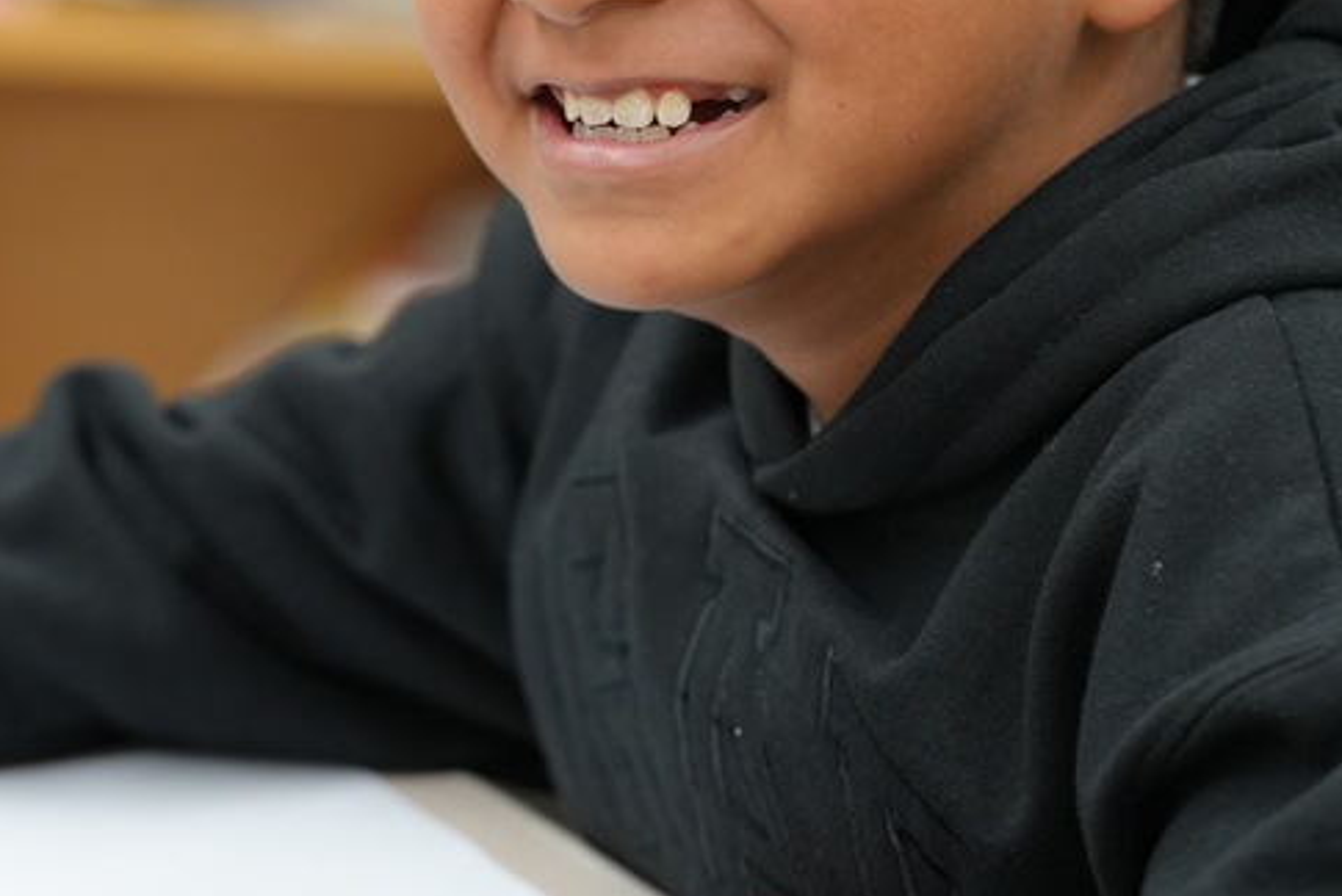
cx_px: 302
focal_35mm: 286
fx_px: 10662
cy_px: 181
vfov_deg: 4.8
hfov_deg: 7.2
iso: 1250
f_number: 4
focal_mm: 135.4
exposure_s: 1/160
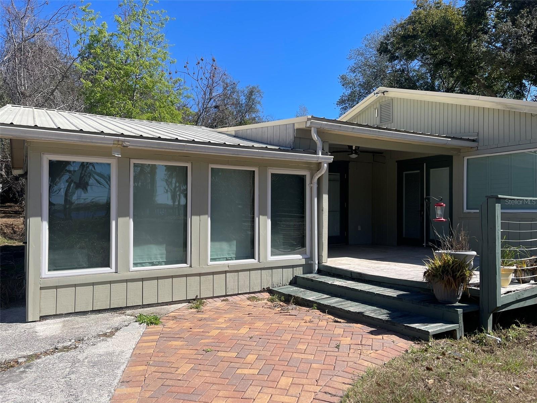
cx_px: 268
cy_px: 202
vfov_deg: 53.1
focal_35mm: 26
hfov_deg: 67.3
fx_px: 403
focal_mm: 5.1
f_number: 1.6
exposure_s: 1/4525
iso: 50
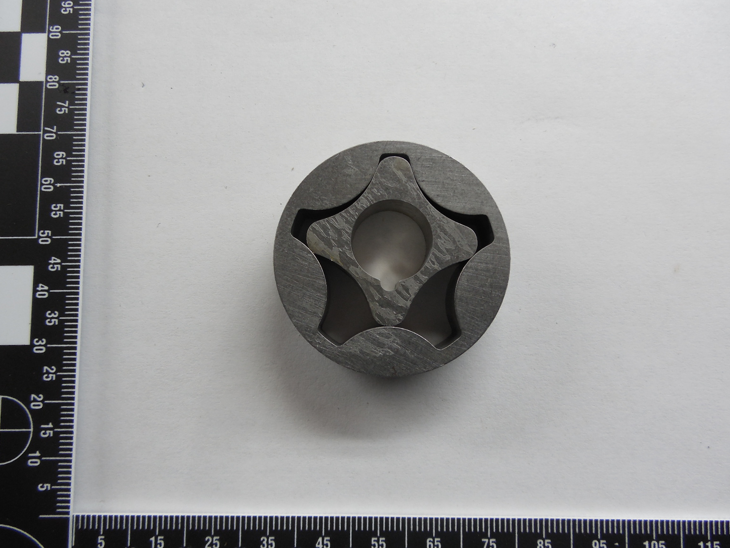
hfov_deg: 67.3
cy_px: 264
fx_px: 548
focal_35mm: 26
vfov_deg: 53.1
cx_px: 362
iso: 140
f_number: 3.3
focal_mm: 4.5
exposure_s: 1/30
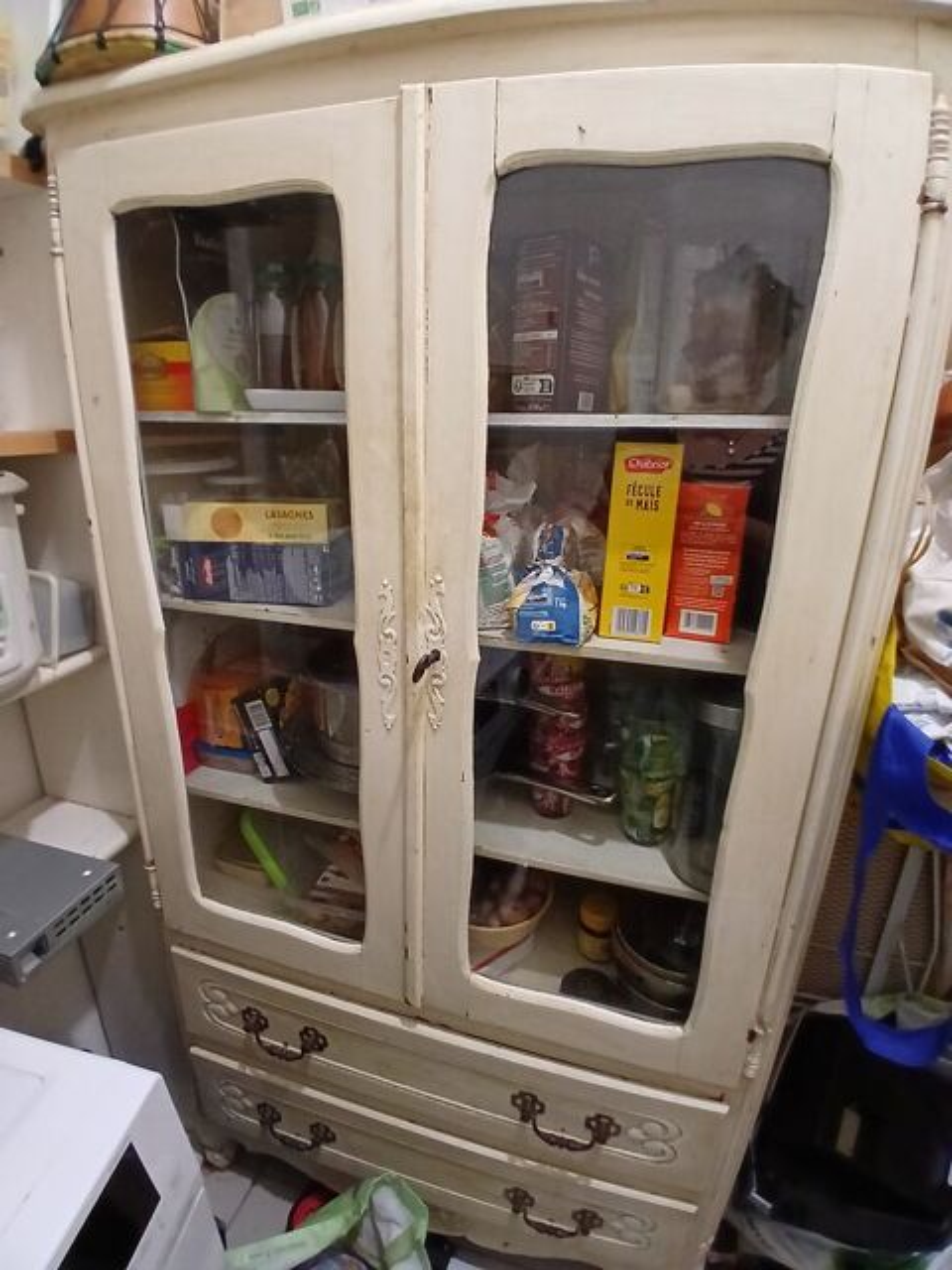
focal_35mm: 17
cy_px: 635
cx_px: 476
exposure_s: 1/25
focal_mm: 1.4
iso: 320
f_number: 2.2
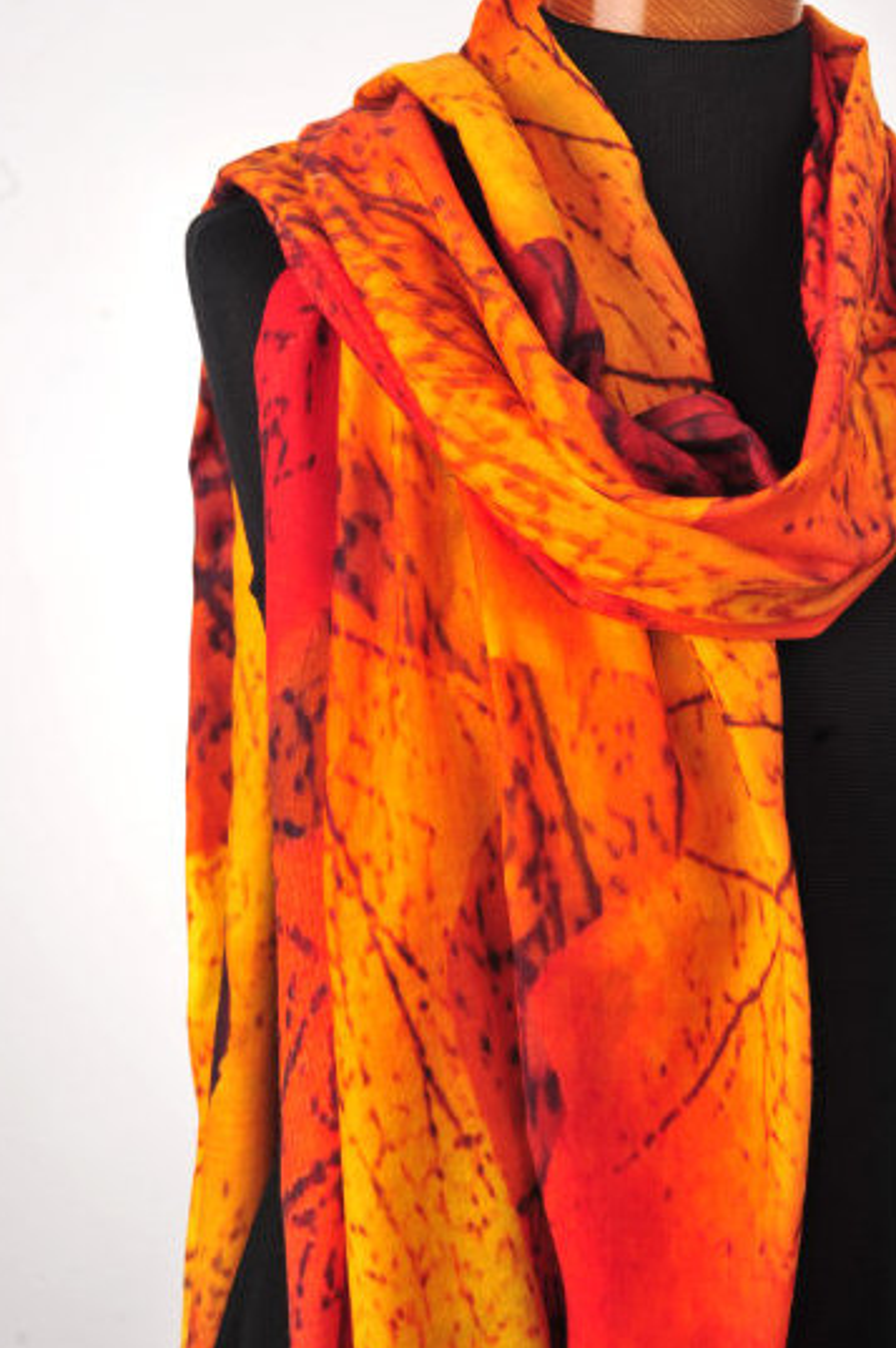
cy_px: 715
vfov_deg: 28.9
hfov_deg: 19.4
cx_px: 572
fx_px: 2618
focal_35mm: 70
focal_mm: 50
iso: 200
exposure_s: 1/100
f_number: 10
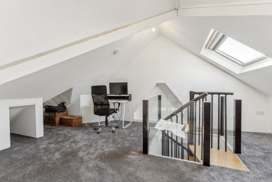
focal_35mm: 16
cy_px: 91
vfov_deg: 73.8
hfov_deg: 96.7
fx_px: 121
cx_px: 136
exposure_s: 1/30
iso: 400
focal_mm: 16
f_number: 8
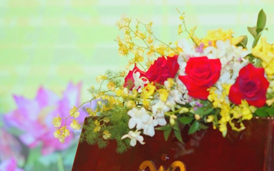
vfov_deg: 6.9
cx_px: 280
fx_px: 1419
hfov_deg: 10.9
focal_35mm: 190
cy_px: 32
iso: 1250
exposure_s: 1/125
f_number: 3.2
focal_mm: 85
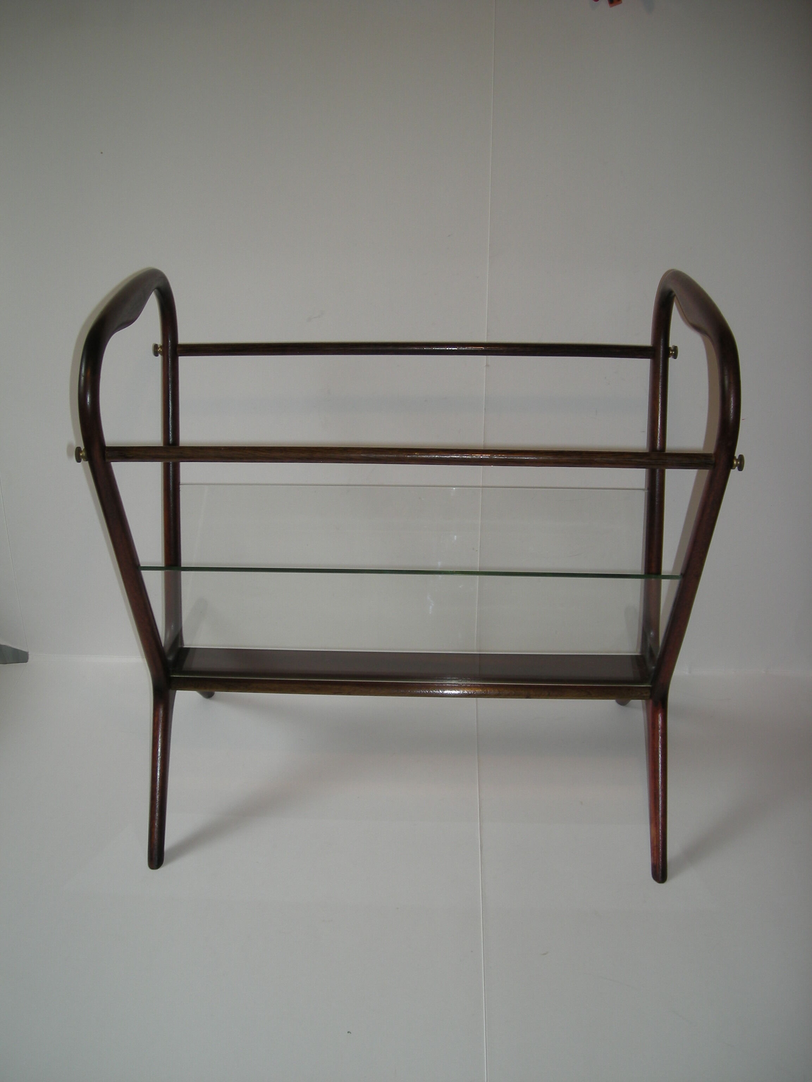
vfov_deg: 52.6
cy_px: 541
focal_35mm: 35
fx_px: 1095
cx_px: 406
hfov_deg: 40.7
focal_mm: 5.7
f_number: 2.8
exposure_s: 1/52.6
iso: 50
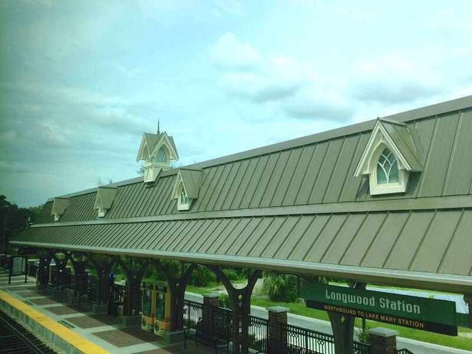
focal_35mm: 33
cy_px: 177
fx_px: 450
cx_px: 236
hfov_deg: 55.4
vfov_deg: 42.9
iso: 50
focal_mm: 4.12
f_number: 2.4
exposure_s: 1/387
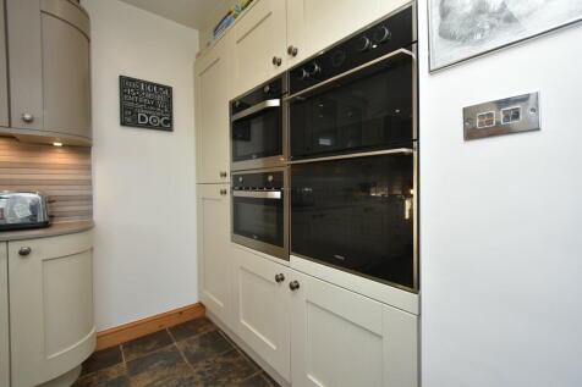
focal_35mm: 15
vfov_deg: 77.3
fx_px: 242
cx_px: 291
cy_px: 194
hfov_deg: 100.4
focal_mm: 10
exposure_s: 1/60
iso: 200
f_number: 4
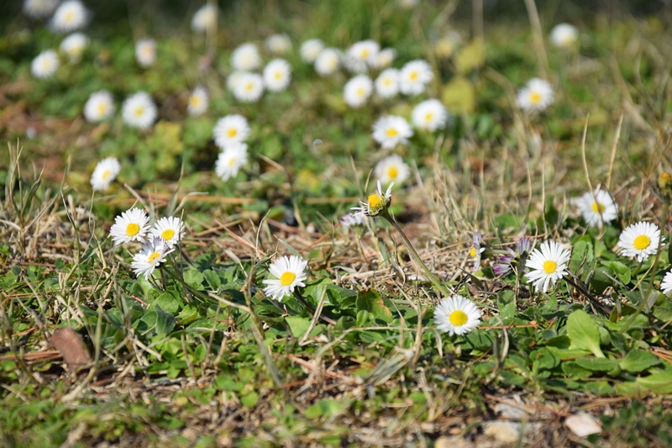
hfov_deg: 13.0
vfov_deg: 8.7
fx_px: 2939
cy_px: 224
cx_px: 336
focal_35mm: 158
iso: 200
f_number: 7.1
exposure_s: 1/800
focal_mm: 105
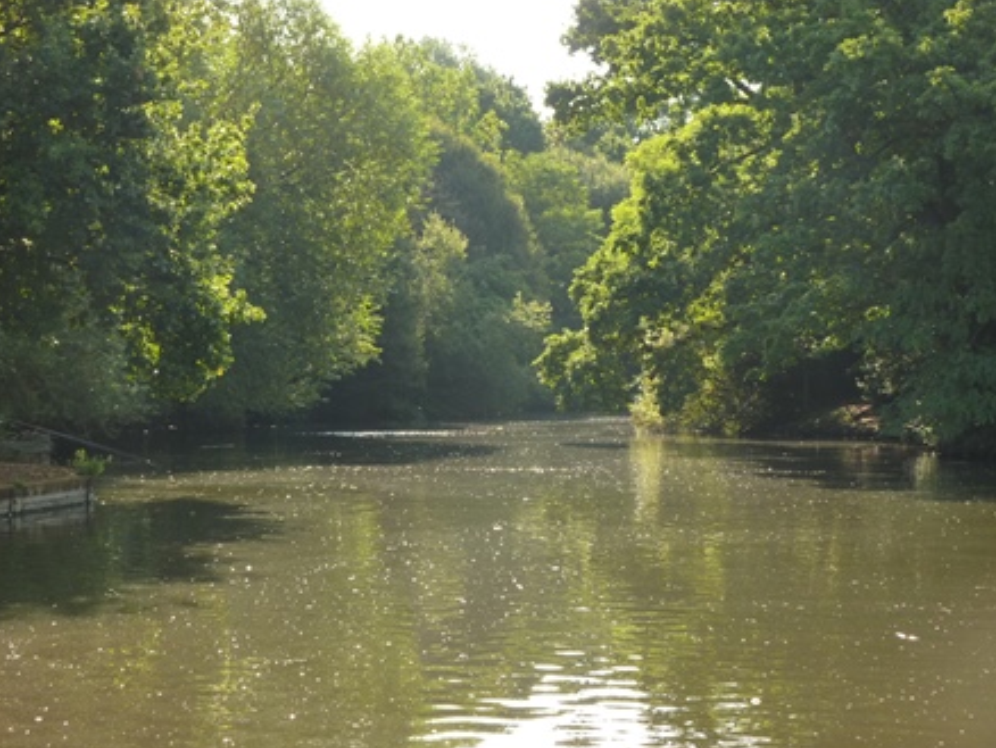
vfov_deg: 16.1
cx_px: 505
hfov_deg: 21.3
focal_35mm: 92
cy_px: 375
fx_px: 2649
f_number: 4.3
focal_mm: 14.7
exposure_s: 1/160
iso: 125
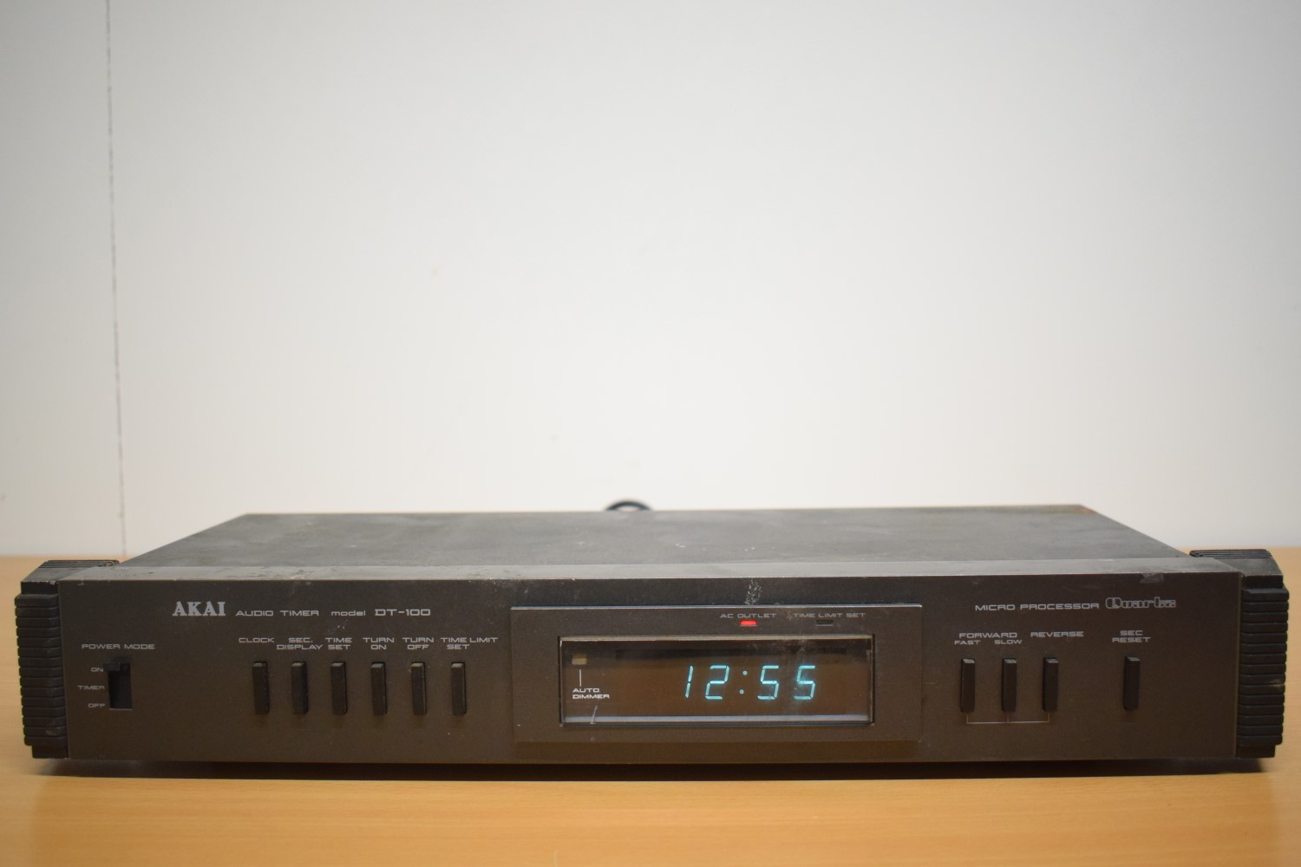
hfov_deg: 53.1
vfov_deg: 36.9
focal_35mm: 36
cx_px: 650
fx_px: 1301
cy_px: 434
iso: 1800
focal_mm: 24
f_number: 4
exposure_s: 1/125
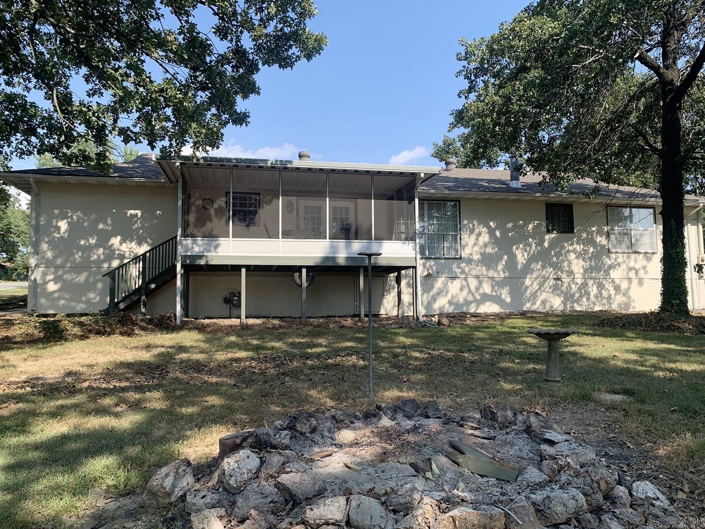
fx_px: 530
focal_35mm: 26
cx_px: 352
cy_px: 264
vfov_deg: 53.1
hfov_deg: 67.3
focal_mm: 4.25
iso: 25
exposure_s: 1/1065
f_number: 1.8
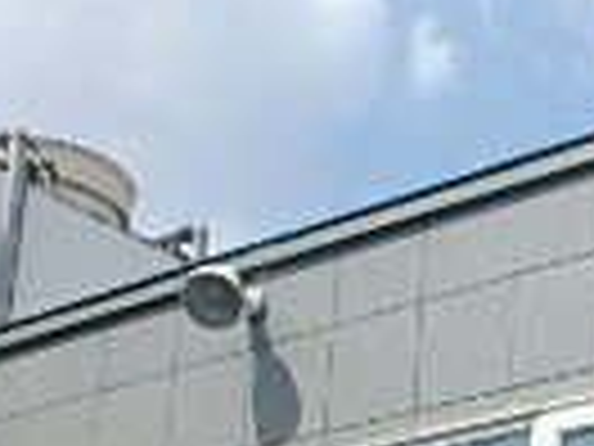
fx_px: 1750
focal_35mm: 102
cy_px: 820
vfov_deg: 13.0
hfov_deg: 18.5
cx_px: 657
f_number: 6
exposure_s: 1/500
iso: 125
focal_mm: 3.7
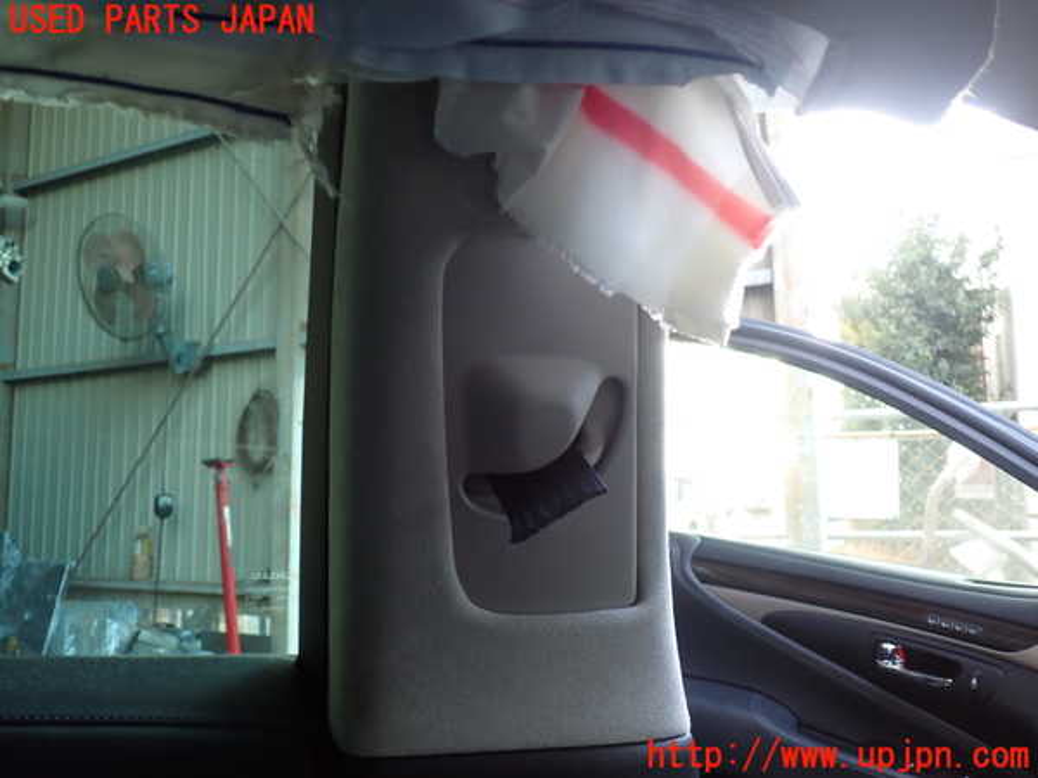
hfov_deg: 60.0
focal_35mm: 30
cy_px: 389
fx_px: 900
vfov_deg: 46.8
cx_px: 519
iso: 200
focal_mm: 5.4
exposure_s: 1/60
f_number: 2.3
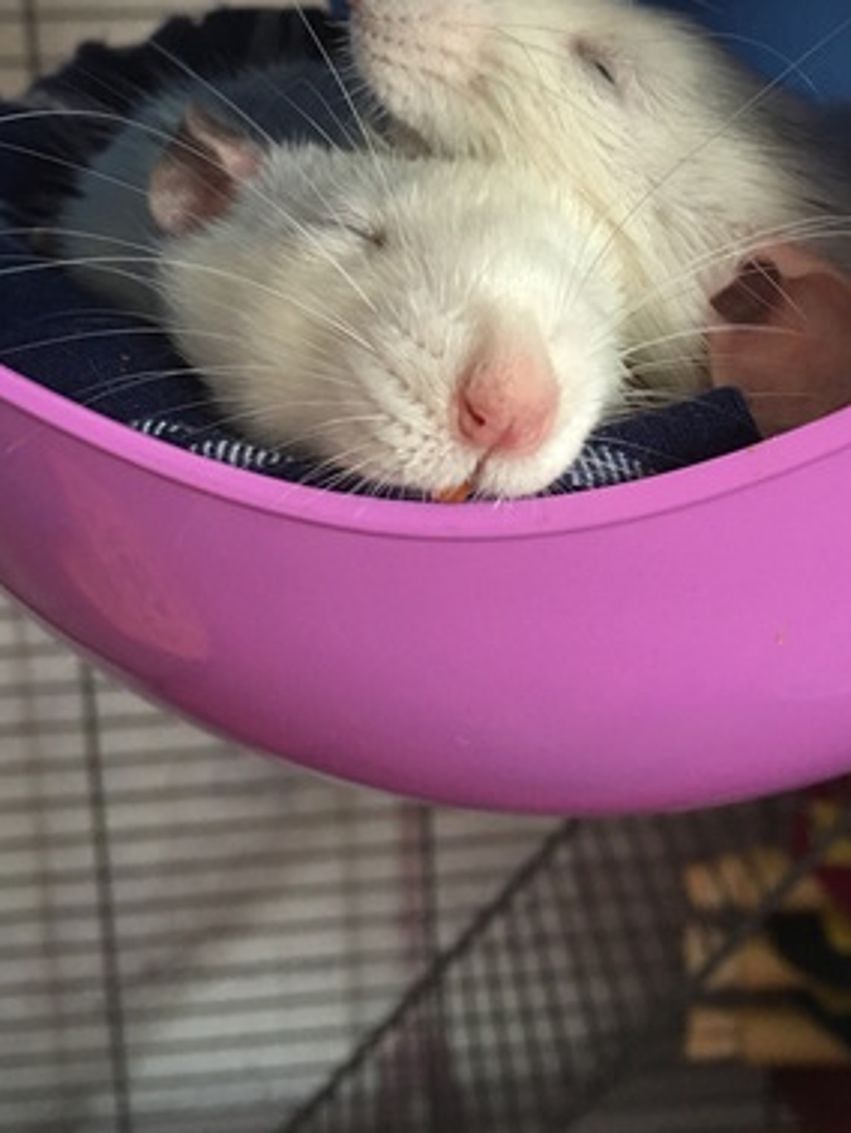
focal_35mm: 46
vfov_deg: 40.5
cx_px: 497
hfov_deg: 31.5
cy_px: 345
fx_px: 1506
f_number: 2.2
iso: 200
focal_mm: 4.15
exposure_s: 1/25
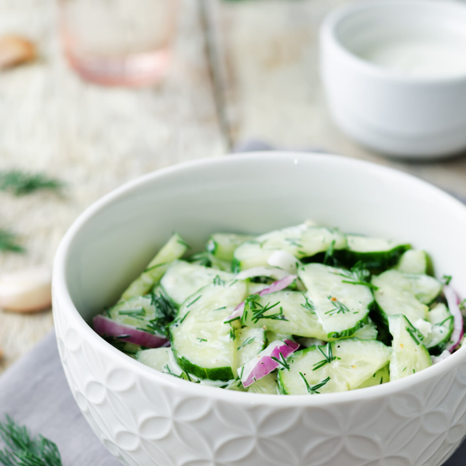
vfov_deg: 17.7
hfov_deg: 17.7
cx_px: 231
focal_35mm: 98
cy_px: 266
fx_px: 1493
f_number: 4.5
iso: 100
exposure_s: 1/80
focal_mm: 50
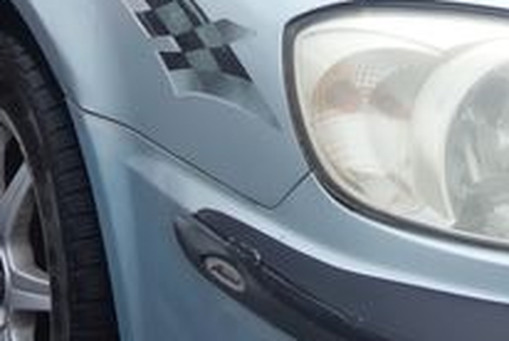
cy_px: -120
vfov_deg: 9.7
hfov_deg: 14.7
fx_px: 1968
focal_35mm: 139
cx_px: 356
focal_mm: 10.4
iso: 125
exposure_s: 1/2000
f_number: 2.2
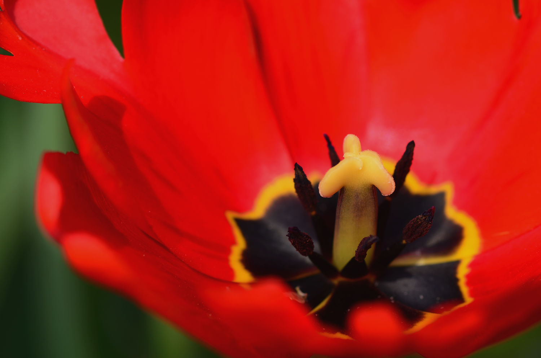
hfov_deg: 13.1
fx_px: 2362
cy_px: 179
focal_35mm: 158
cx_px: 270
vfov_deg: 8.7
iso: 100
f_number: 5.6
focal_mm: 105
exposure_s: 1/350
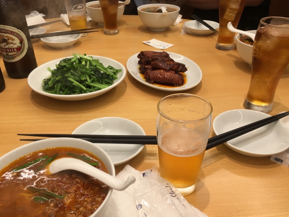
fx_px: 276
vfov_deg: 42.9
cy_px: 120
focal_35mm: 33
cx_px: 142
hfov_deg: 55.4
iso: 32
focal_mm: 4.15
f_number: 2.2
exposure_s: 1/60
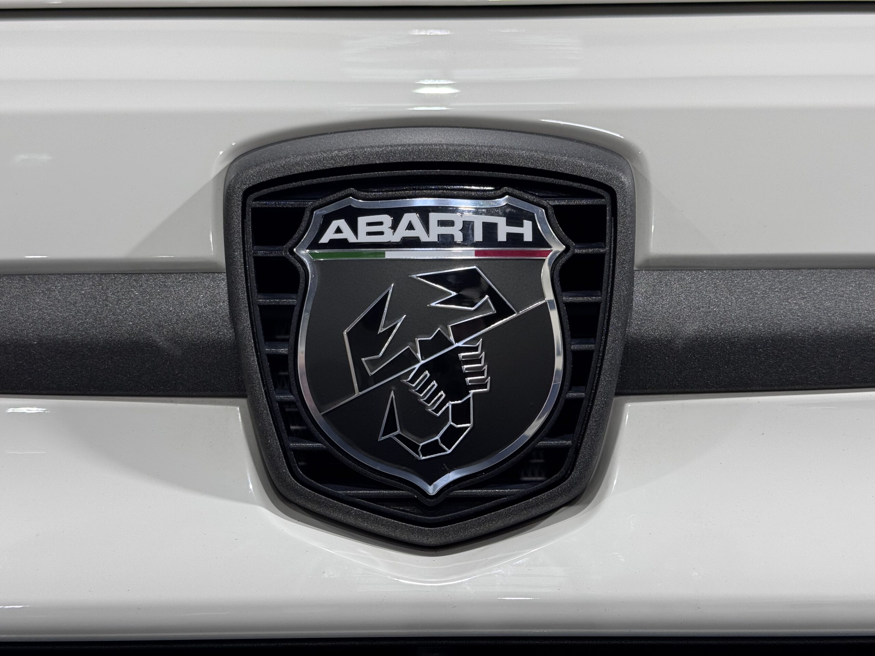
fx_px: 1213
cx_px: 438
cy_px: 328
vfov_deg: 30.3
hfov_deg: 39.7
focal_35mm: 48
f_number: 1.78
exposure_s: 1/100
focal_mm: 6.76
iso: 64
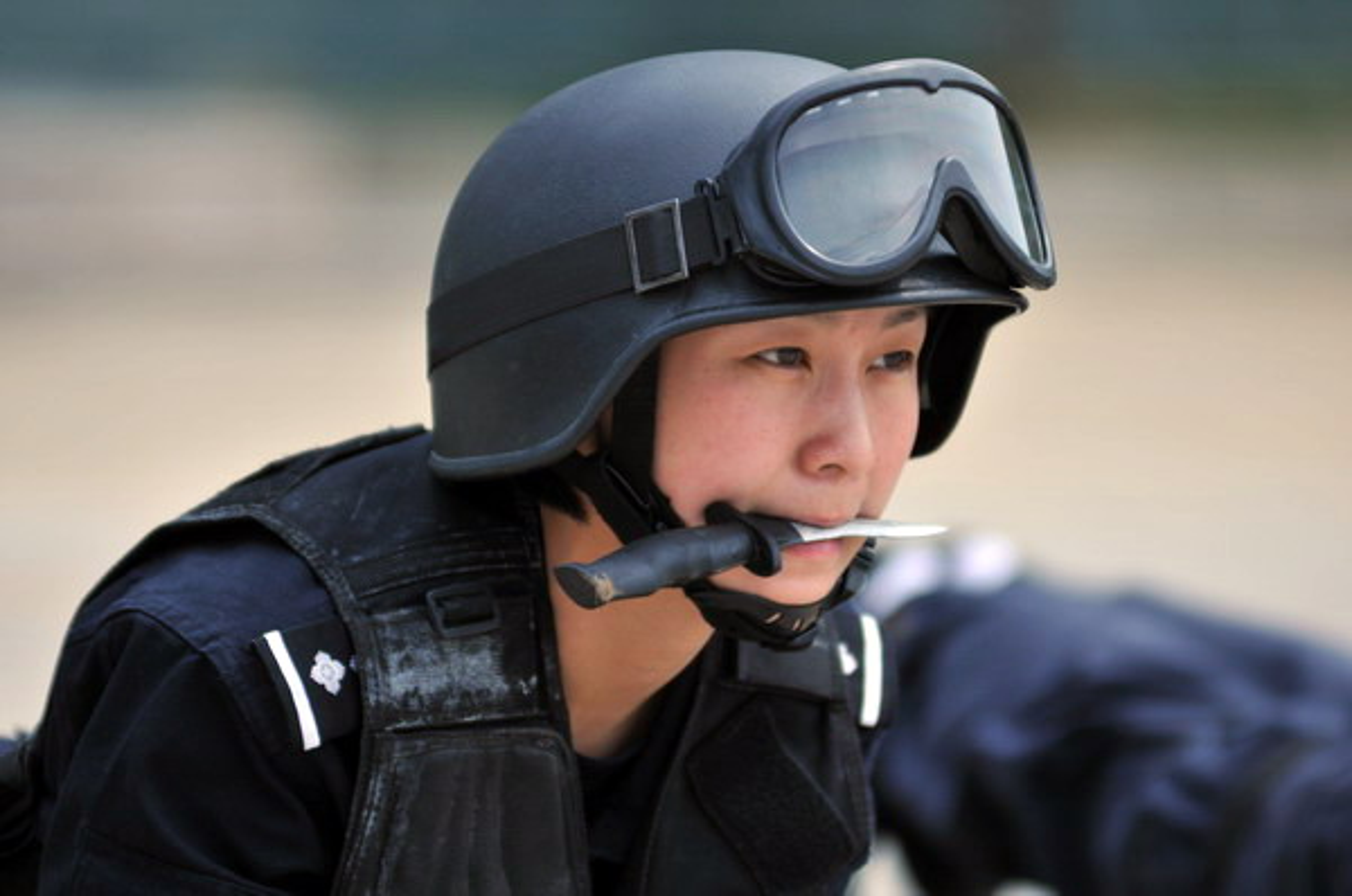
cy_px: 448
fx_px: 11248
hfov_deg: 6.9
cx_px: 676
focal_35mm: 300
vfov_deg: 4.6
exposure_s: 1/2500
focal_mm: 200
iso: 200
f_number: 2.8
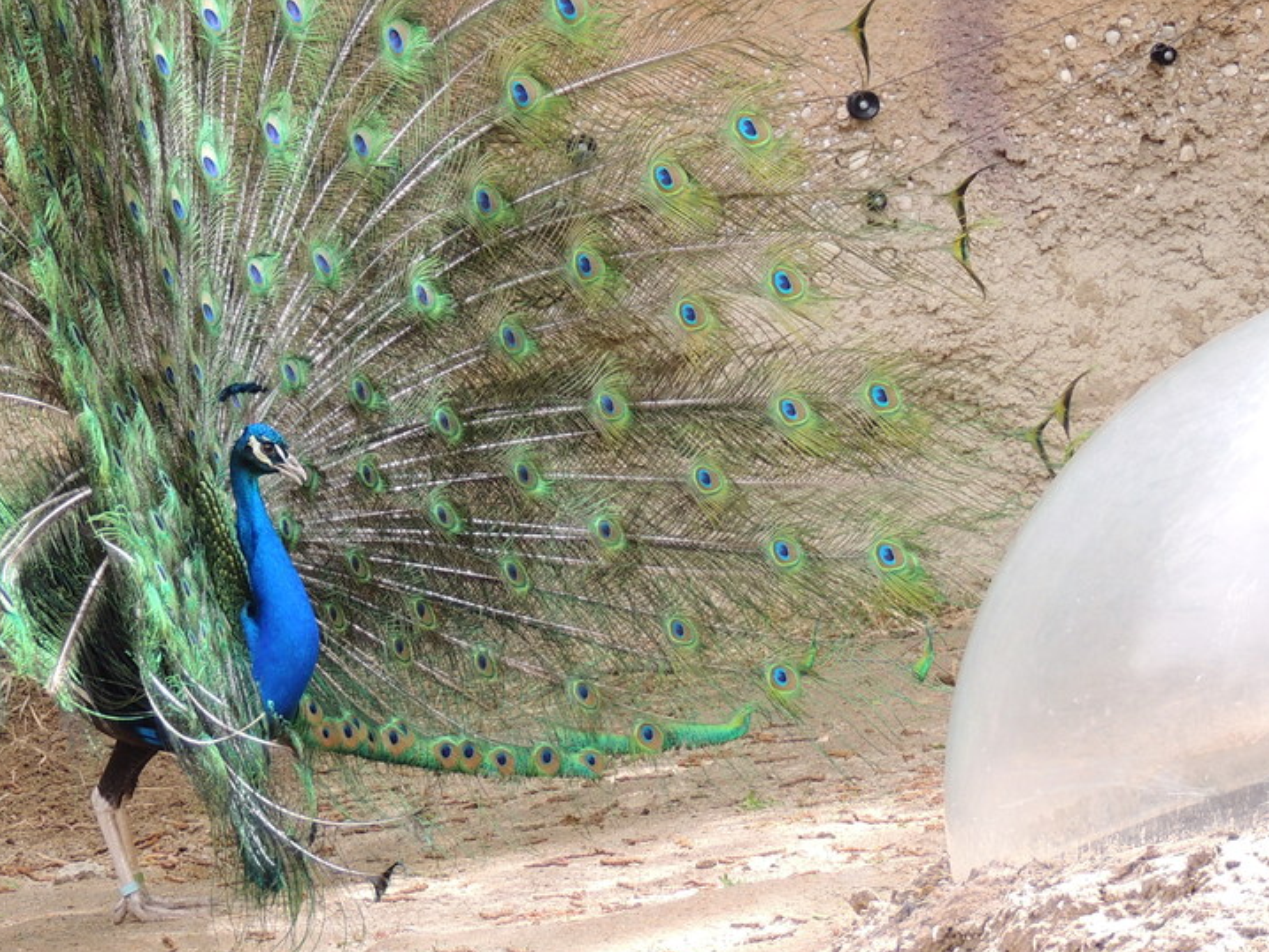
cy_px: 195
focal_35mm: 241
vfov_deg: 6.2
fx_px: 8836
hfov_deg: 8.2
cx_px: 329
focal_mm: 24
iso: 125
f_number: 4.3
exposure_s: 1/125
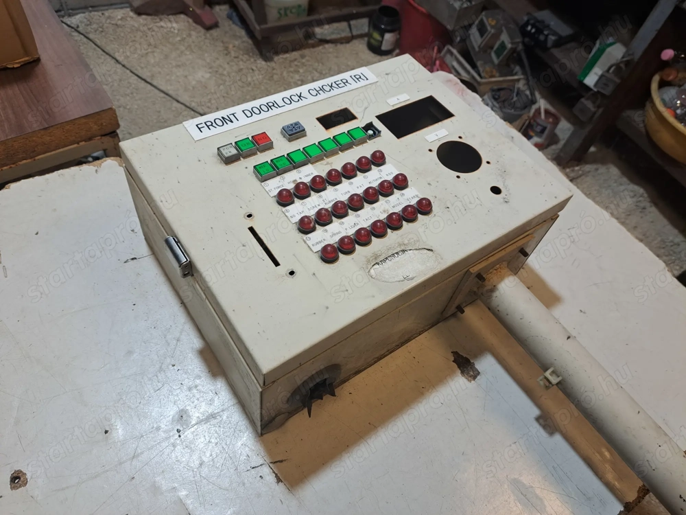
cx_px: 343
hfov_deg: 71.6
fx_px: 476
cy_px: 258
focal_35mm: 24
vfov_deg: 56.8
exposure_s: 1/50
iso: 50
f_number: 1.8
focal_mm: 5.23
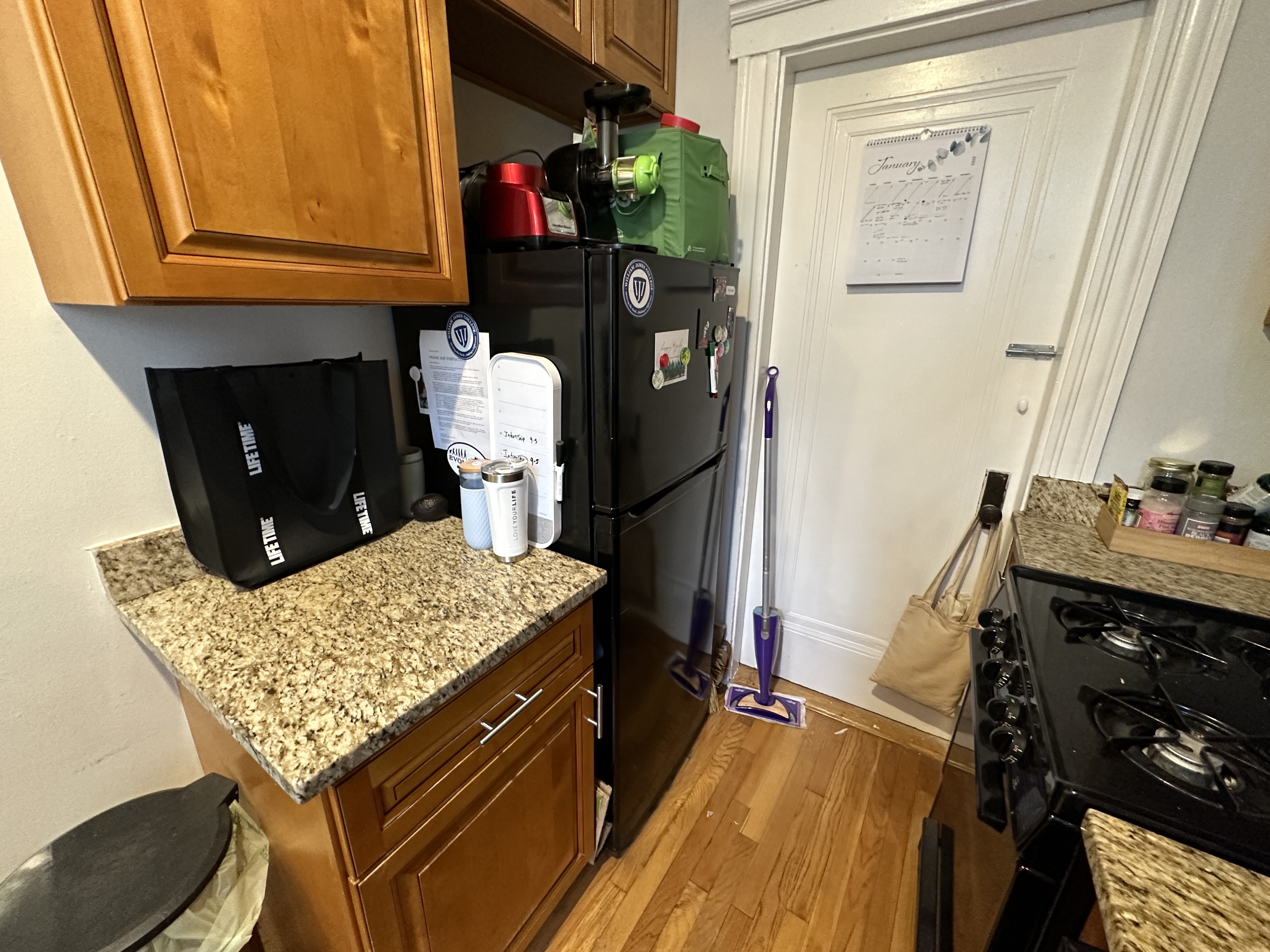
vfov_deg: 85.7
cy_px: 476
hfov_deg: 102.1
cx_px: 635
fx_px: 514
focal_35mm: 14
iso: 500
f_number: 2.2
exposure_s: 1/60
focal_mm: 2.22
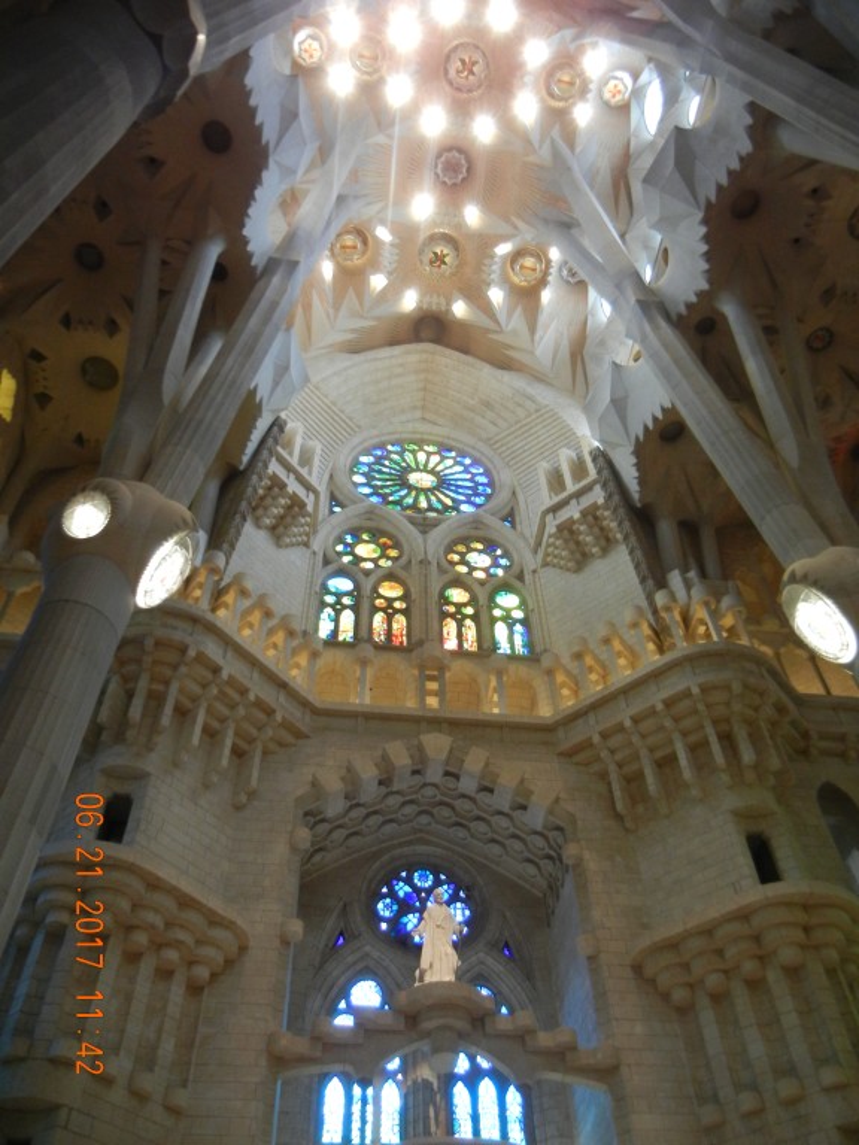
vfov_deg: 60.0
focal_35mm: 30
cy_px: 572
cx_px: 430
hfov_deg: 46.8
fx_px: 993
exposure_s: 1/18.8
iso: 400
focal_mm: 5.4
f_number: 3.5
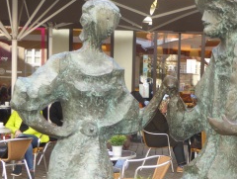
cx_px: 168
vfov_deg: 16.7
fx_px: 604
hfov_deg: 22.1
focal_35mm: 88
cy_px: 155
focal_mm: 8.4
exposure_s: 1/60
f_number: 4
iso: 80
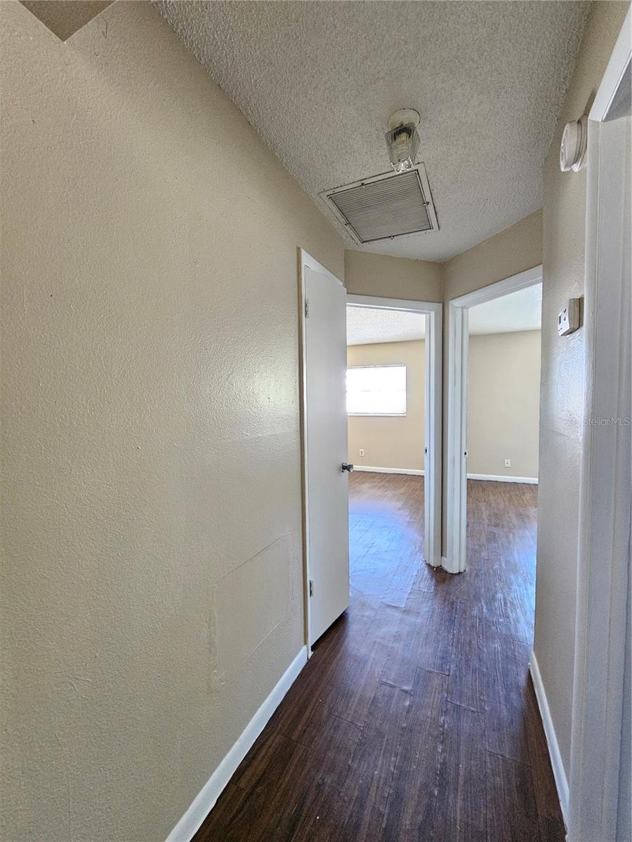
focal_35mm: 13
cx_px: 316
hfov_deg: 89.9
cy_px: 421
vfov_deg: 106.2
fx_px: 316
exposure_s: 1/24
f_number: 2.2
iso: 640
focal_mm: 2.2
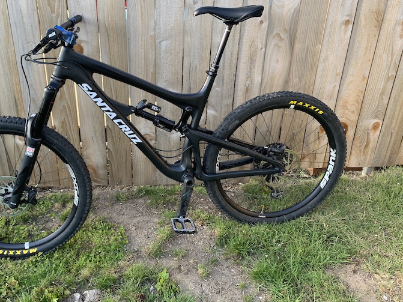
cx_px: 165
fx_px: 361
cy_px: 144
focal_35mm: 31
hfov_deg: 58.0
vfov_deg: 45.4
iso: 32
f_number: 1.8
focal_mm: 4.25
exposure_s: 1/121
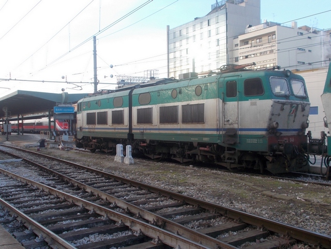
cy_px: 124
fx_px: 373
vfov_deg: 36.8
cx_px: 166
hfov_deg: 47.9
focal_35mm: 39
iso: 80
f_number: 3.9
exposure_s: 1/100
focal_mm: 6.9
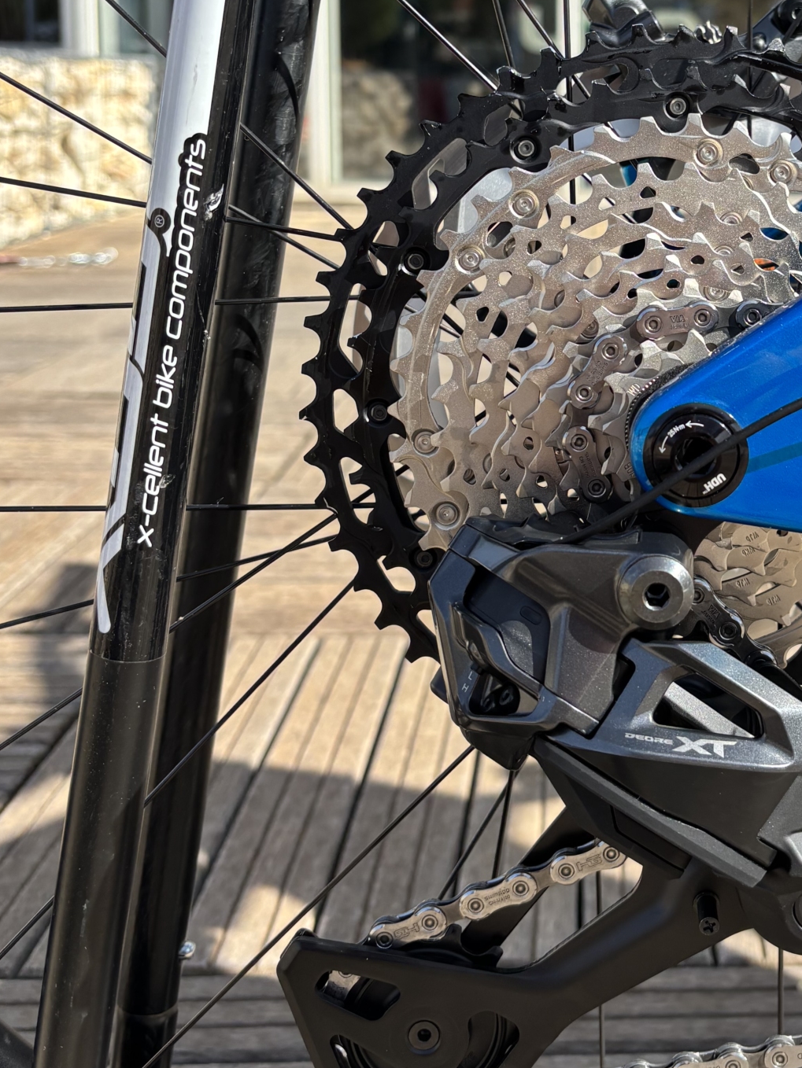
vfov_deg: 38.1
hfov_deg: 28.7
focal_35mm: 49
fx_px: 1513
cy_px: 292
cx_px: 695
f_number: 1.6
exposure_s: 1/1418
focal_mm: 5.96
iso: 50
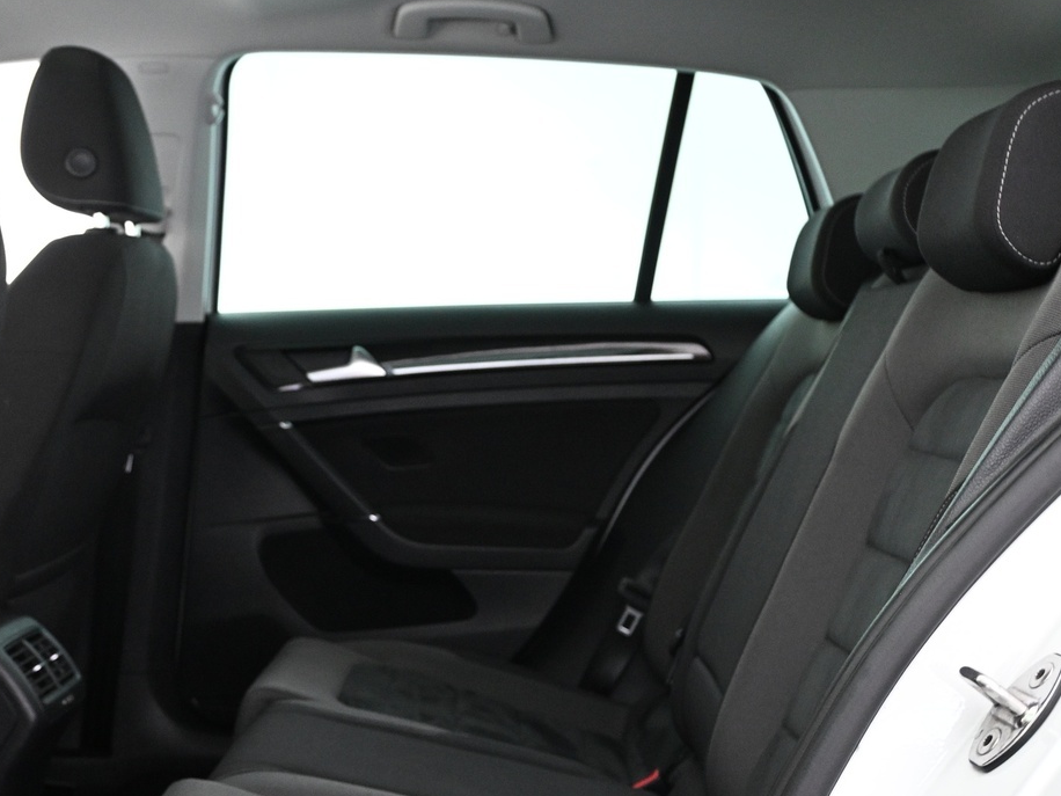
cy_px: 539
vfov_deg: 27.7
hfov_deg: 36.5
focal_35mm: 52
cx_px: 420
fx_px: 1602
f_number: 3.8
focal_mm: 20.5
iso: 1600
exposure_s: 1/15
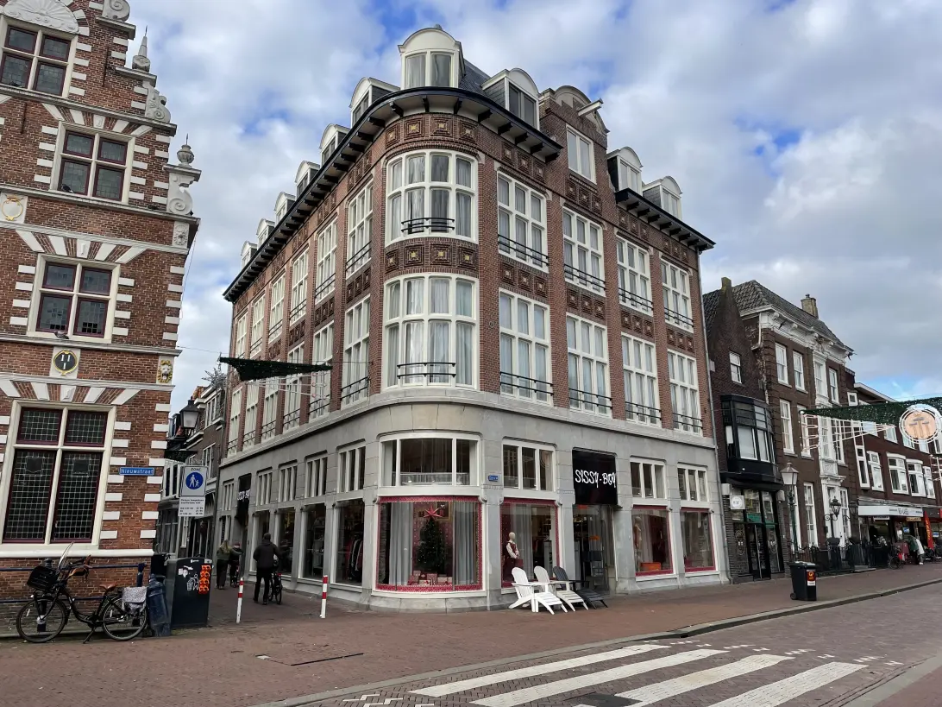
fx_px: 708
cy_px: 354
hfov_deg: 67.3
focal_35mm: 26
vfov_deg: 53.1
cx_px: 471
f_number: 1.6
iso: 32
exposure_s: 1/1855
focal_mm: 4.2
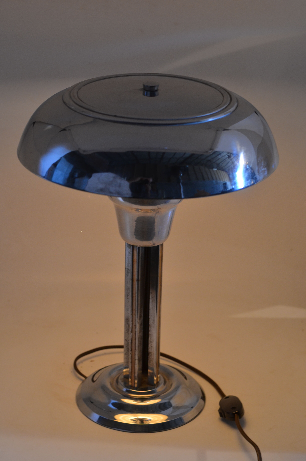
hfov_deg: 18.1
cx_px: 153
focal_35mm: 75
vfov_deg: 27.0
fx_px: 961
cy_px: 230
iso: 500
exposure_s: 1/60
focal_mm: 50
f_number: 4
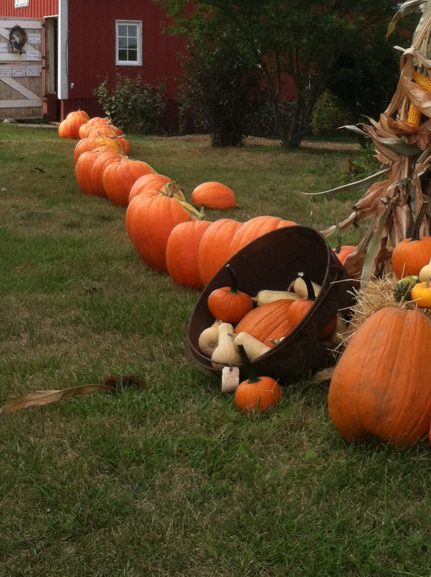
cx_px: 282
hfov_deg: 18.6
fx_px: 1314
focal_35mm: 79
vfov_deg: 24.3
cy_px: 106
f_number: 2.8
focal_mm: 3.85
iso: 80
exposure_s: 1/556
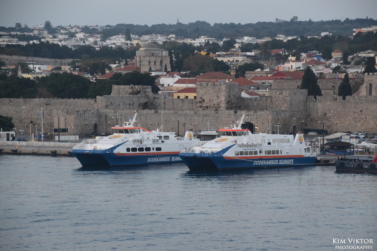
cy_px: 126
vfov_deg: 8.3
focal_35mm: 165
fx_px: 1727
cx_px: 188
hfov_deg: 12.5
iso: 800
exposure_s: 1/160
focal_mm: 110
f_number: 6
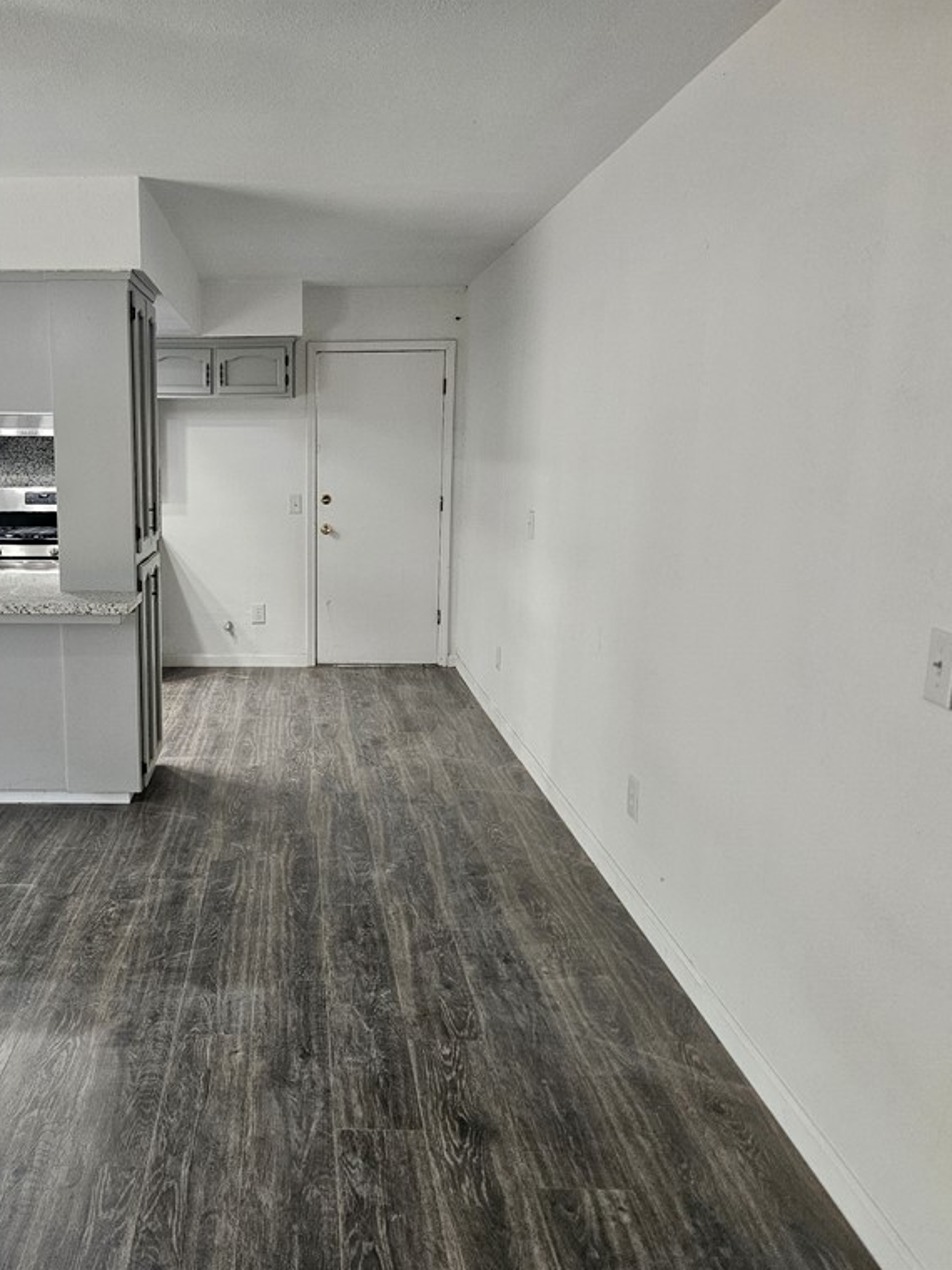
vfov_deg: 58.4
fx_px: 1137
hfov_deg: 44.0
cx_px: 244
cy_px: 633
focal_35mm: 31
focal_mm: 5.4
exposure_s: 1/120
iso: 320
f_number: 1.8
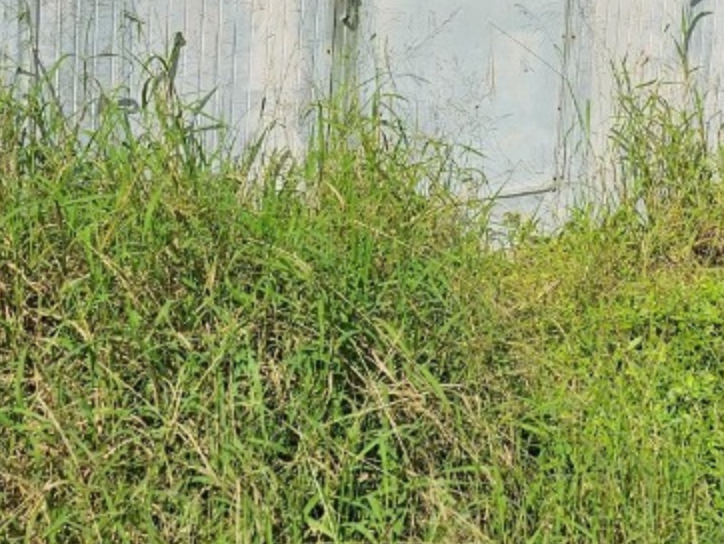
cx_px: 466
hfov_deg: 29.6
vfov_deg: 21.2
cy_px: -84
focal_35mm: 65
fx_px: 1360
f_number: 1.7
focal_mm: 6.3
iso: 10
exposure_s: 1/1824
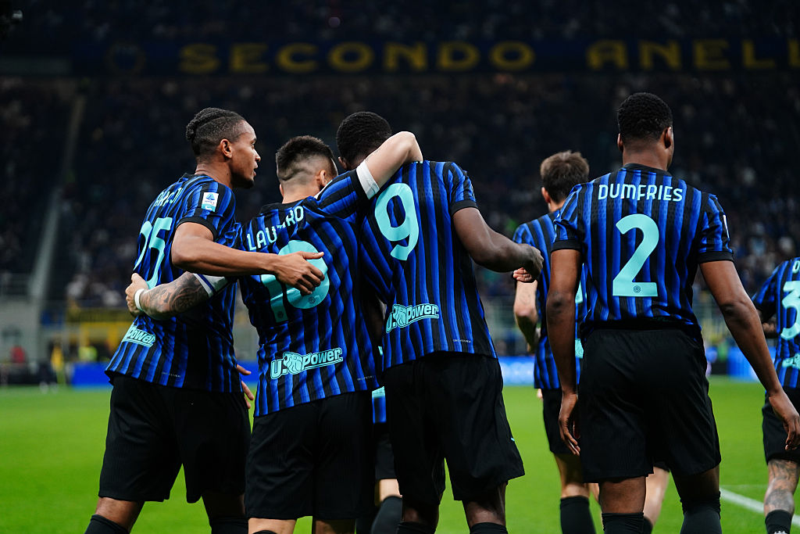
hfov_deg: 16.3
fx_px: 2800
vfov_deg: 10.9
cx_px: 400
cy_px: 267
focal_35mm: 126
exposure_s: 1/1250
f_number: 3.2
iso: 2000
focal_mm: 126
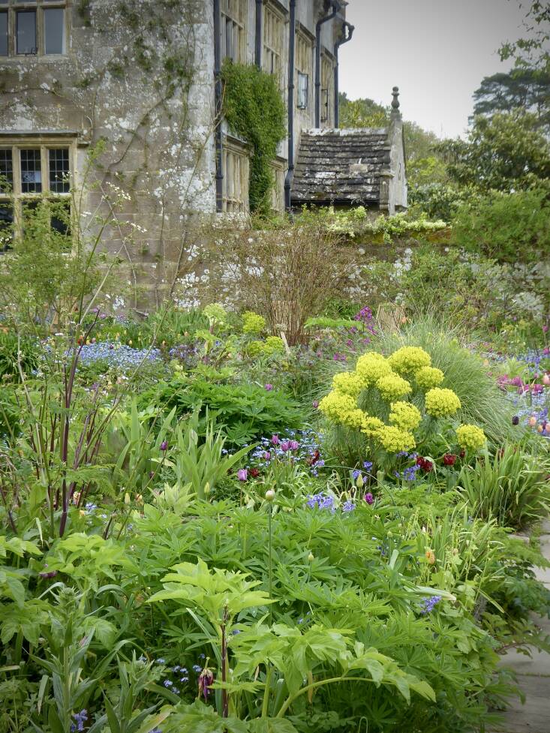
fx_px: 1589
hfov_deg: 19.6
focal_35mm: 75
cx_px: 275
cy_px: 366
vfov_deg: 26.0
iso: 80
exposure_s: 1/80
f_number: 4.5
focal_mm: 12.5
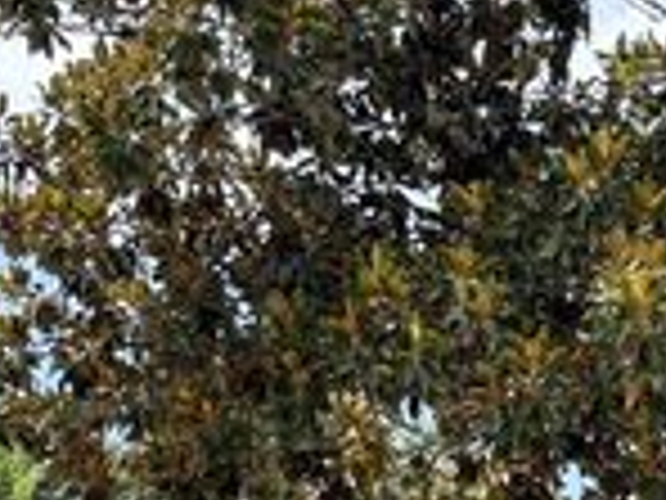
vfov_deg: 10.0
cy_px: 813
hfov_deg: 13.4
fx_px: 2732
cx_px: 842
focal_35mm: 142
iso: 100
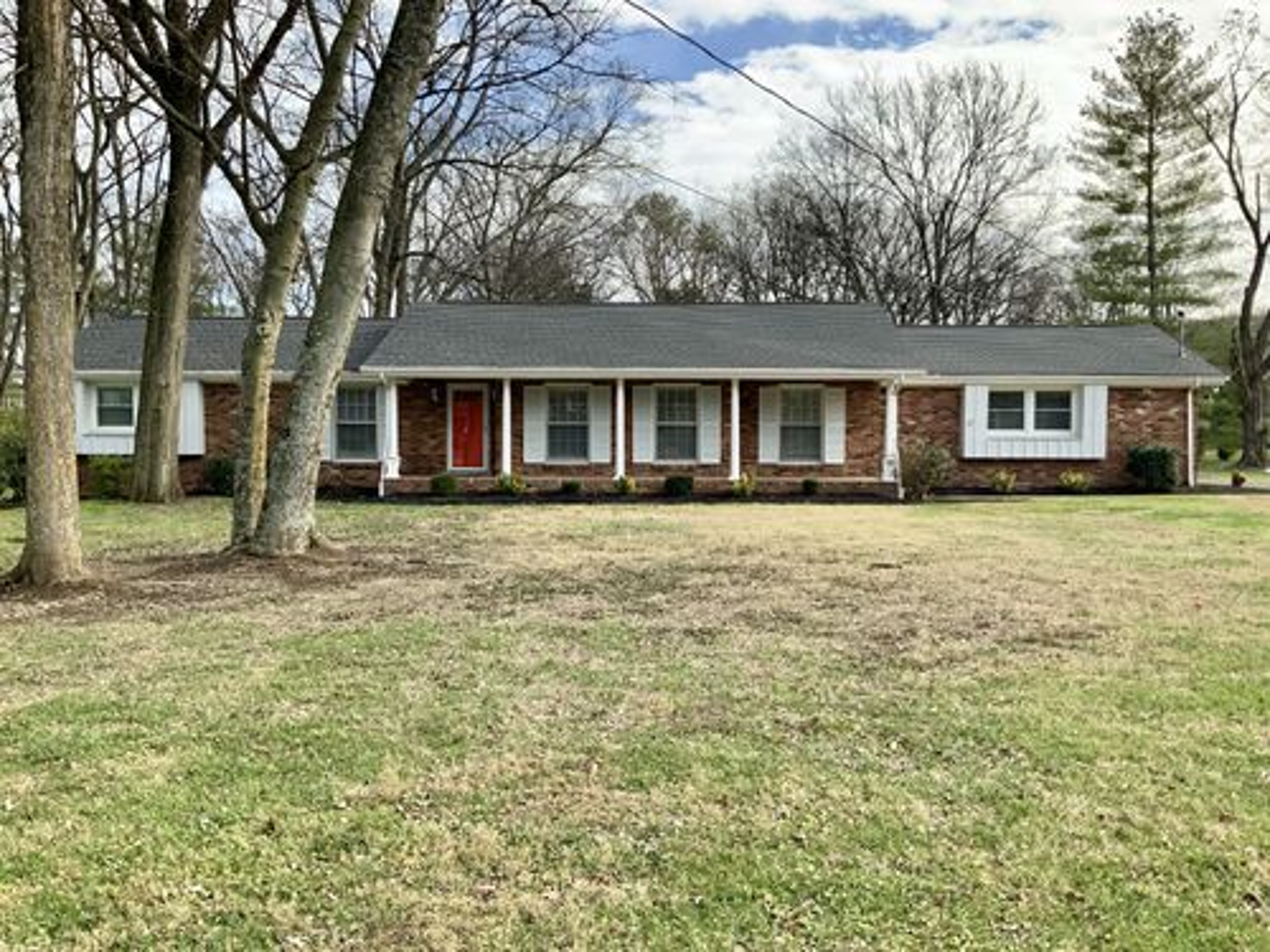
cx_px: 635
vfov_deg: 48.2
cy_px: 476
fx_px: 1064
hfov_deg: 61.7
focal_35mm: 29
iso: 16
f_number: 1.8
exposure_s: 1/691
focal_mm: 3
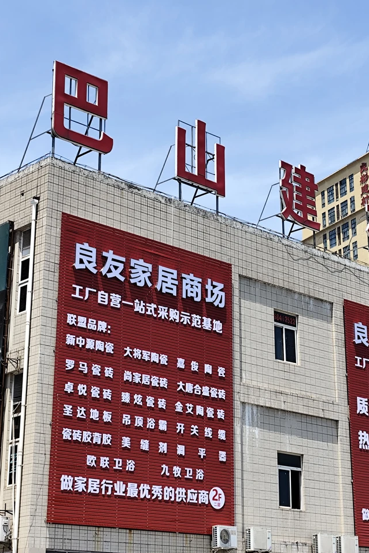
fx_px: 1107
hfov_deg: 18.8
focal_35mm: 72
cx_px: 279
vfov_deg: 28.0
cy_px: 236
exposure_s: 1/612
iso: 50
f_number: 1.65
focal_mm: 6.19
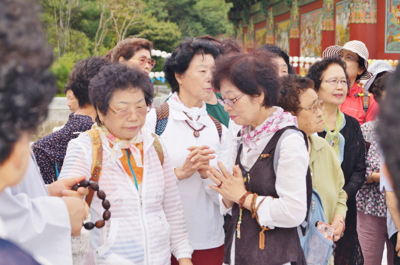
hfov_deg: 24.6
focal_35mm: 82
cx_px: 200
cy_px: 132
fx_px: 916
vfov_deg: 16.5
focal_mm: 55
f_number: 6.3
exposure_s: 1/125
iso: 100
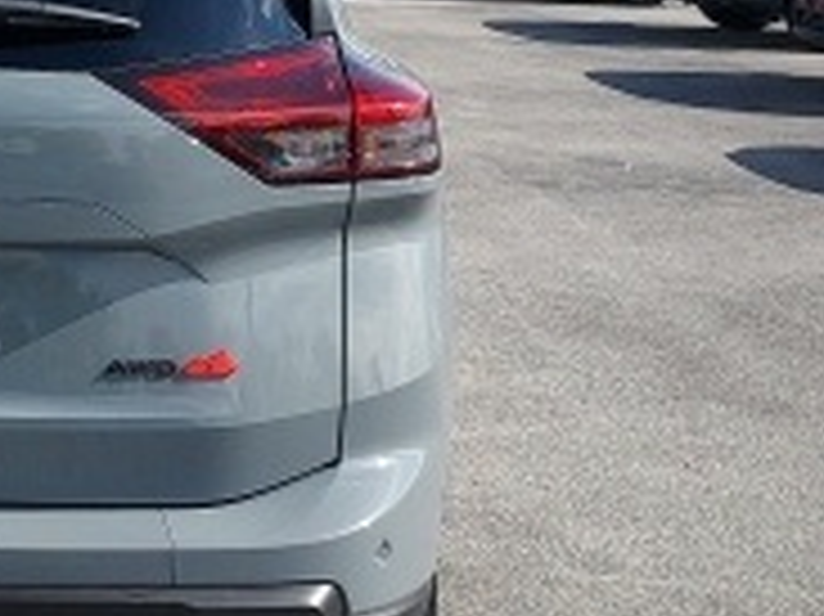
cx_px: -104
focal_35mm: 84
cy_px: 94
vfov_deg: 17.4
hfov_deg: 21.9
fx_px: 1998
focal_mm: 4.6
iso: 40
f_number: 1.8
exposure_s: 1/963
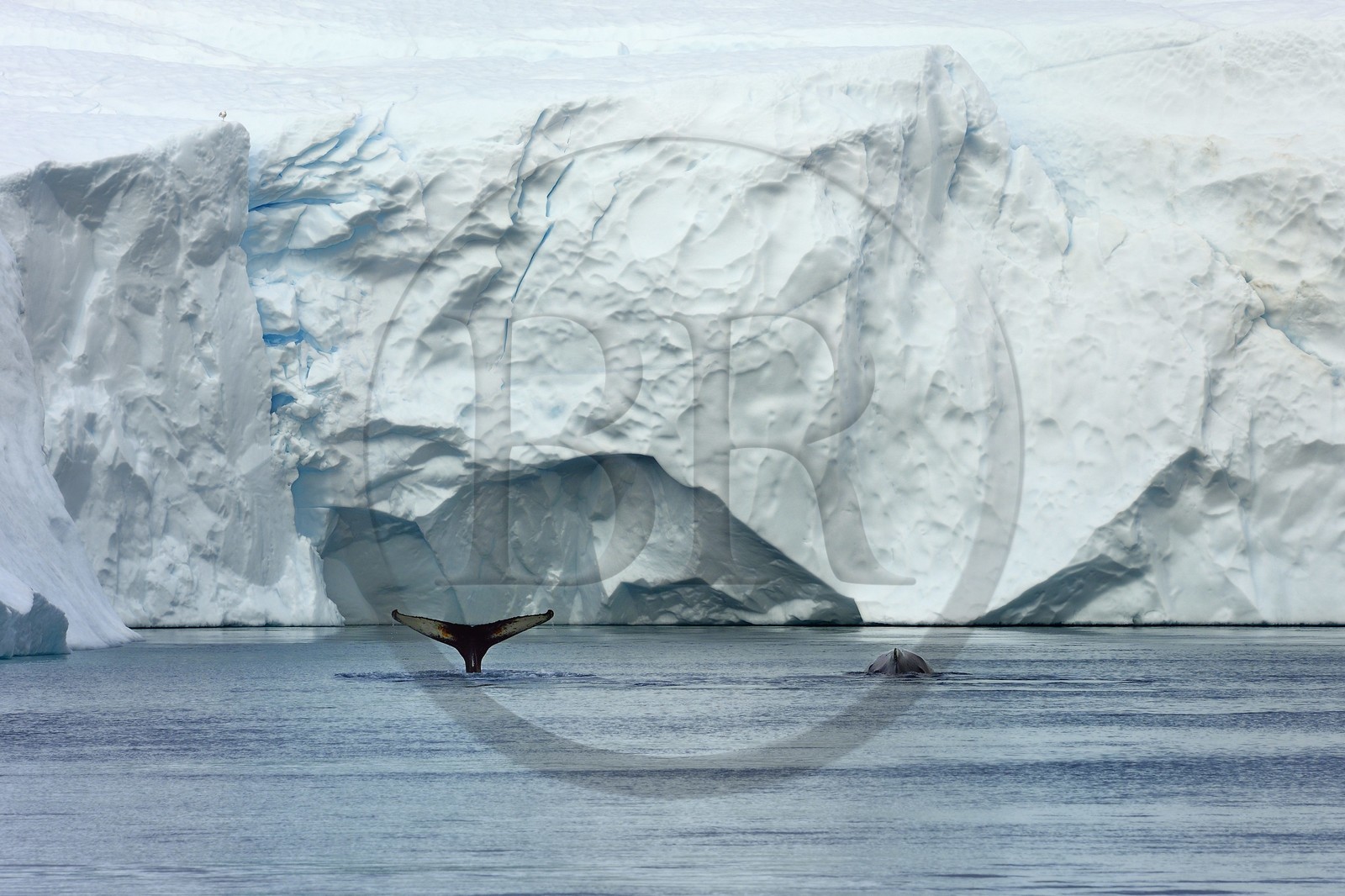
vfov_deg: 4.9
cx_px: 672
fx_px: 10458
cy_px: 448
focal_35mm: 280
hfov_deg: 7.4
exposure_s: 1/640
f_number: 10
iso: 400
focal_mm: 280
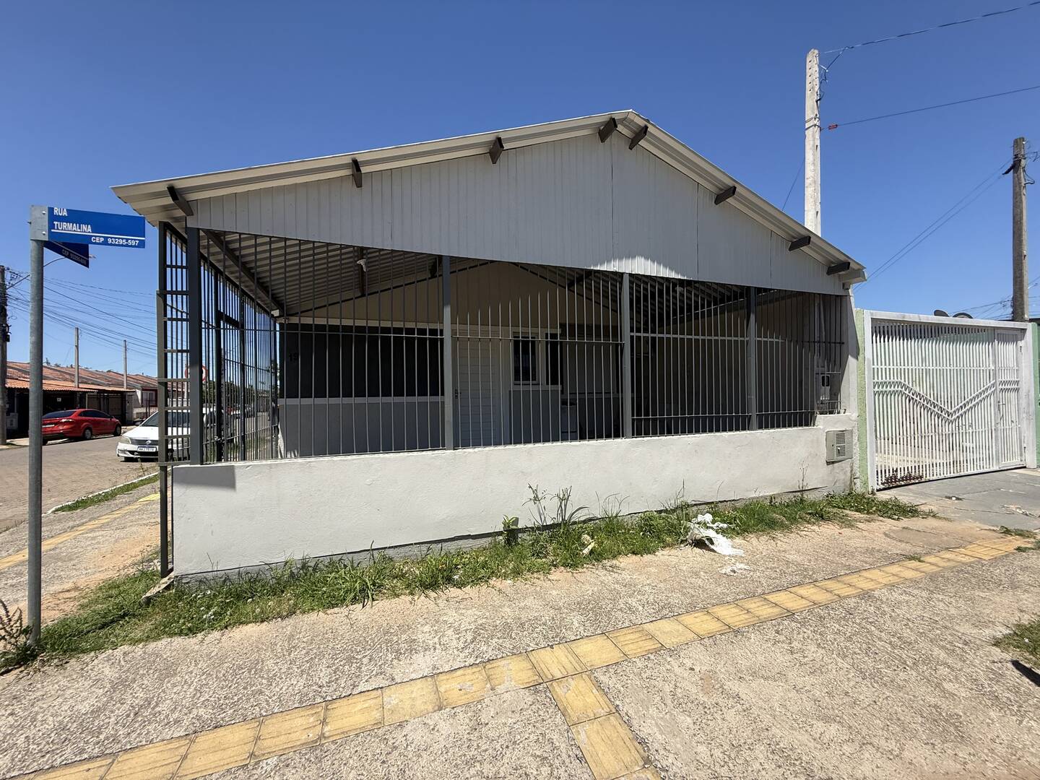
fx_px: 421
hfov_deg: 102.1
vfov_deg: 85.7
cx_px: 520
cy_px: 390
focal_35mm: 14
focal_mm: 2.22
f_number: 2.2
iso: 50
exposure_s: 1/1656
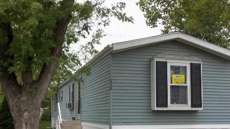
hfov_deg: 39.2
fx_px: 323
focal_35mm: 53
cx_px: 115
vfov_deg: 22.6
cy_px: 81
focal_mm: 8.7
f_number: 3.8
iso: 64
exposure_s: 1/100
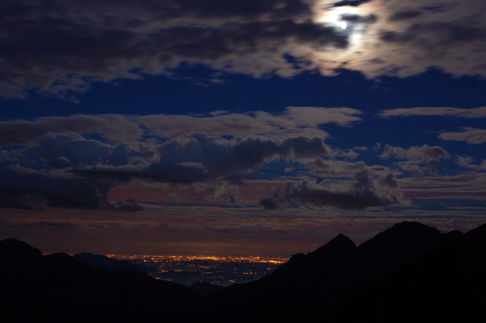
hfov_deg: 42.4
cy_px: 162
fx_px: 627
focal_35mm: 46
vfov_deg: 28.9
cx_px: 243
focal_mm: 31
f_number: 10
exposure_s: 6
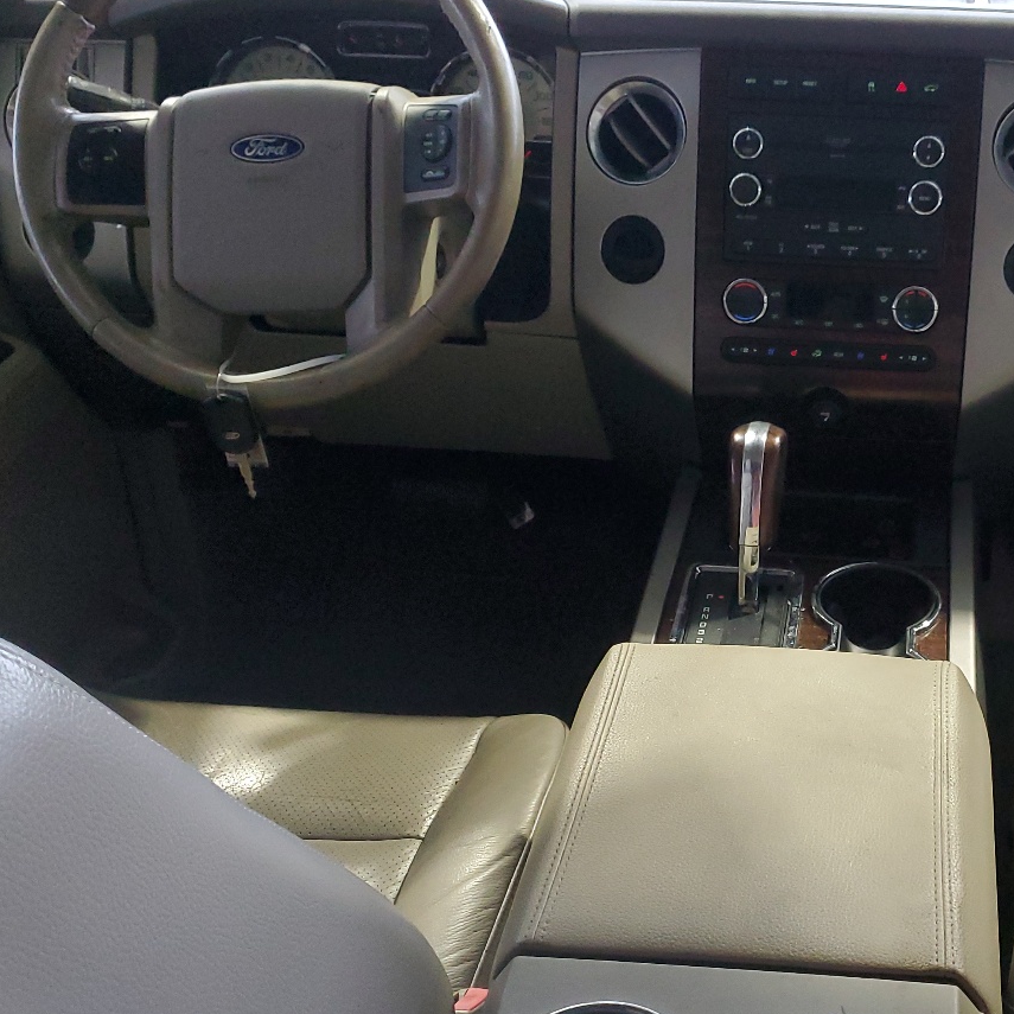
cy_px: 593
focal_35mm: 43
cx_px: 809
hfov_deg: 37.8
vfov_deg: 39.1
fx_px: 1425
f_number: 1.5
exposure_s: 1/60.2
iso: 253
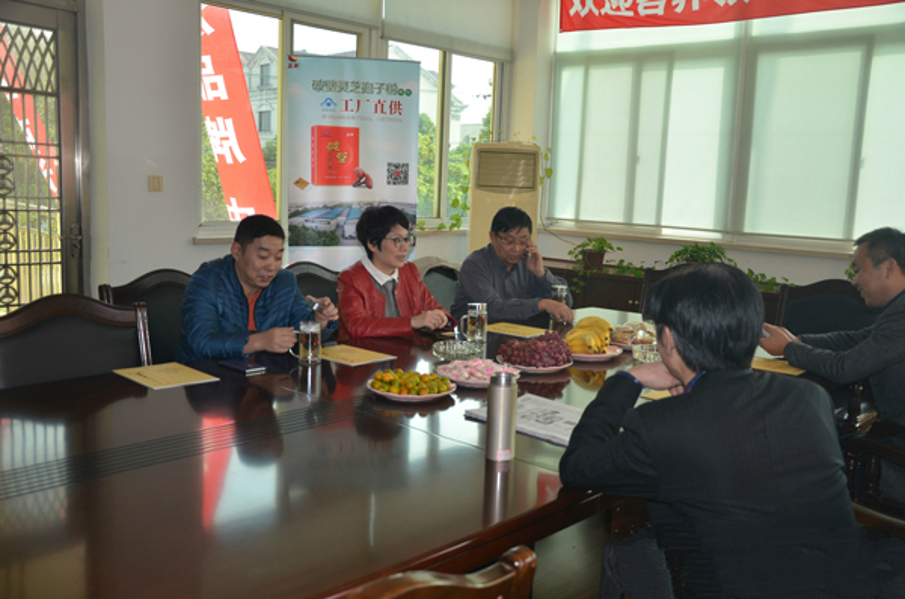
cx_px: 452
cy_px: 300
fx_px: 903
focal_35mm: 36
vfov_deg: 36.7
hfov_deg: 53.2
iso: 180
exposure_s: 1/250
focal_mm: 24
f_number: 4
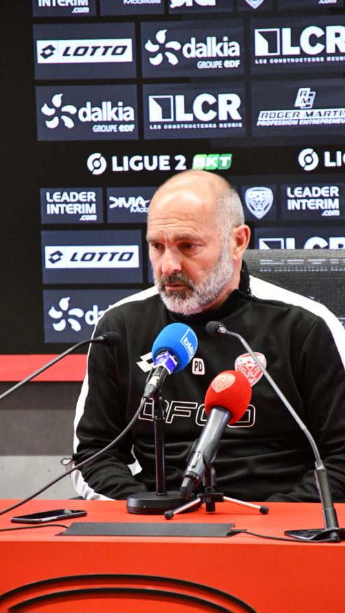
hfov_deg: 4.8
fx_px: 4112
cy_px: 329
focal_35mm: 253
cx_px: 184
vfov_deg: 8.5
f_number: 5.6
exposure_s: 1/250
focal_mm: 140
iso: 8000
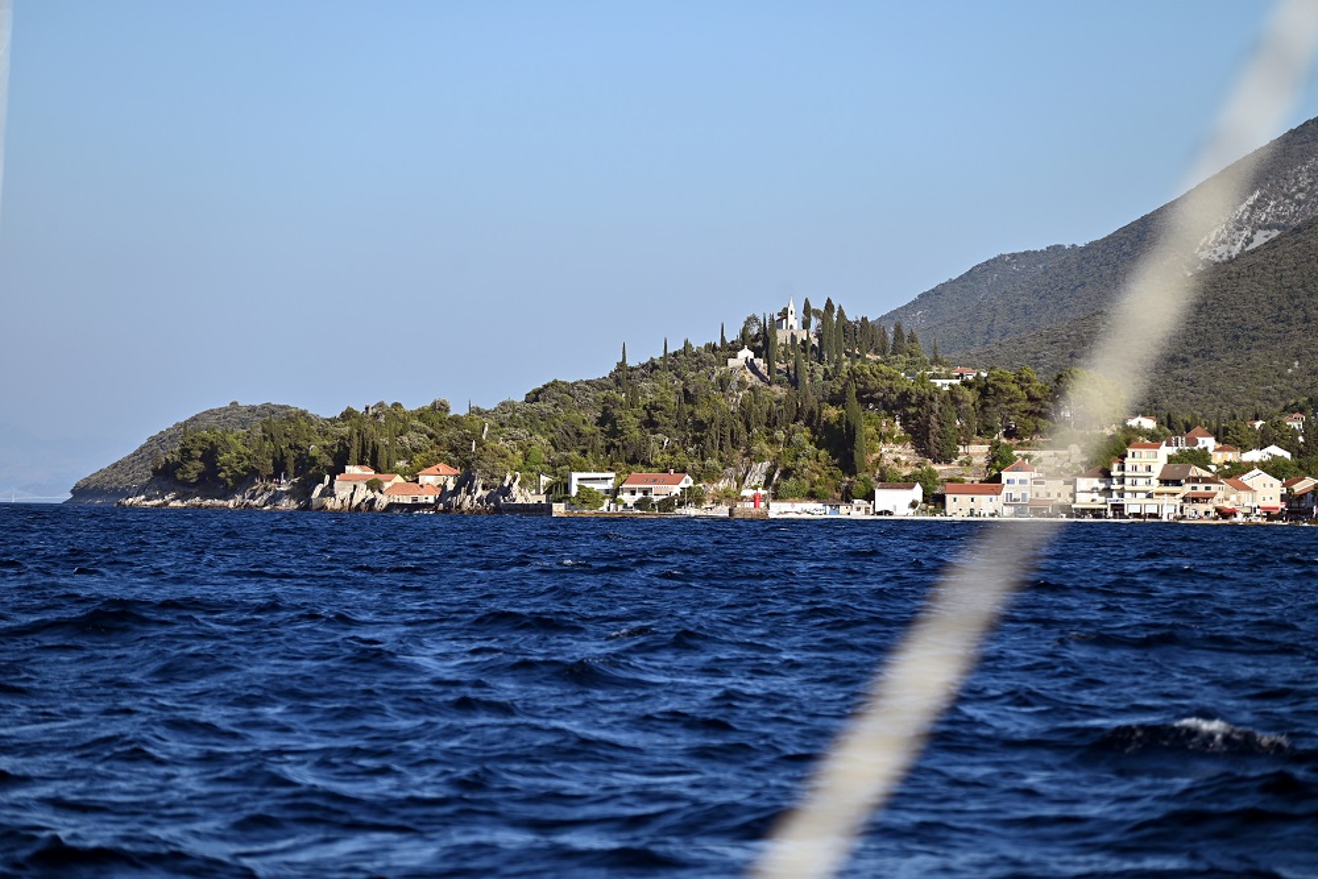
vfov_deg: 8.3
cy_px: 440
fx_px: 6041
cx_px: 659
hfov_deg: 12.5
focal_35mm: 165
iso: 100
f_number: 5
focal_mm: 165
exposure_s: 1/1000
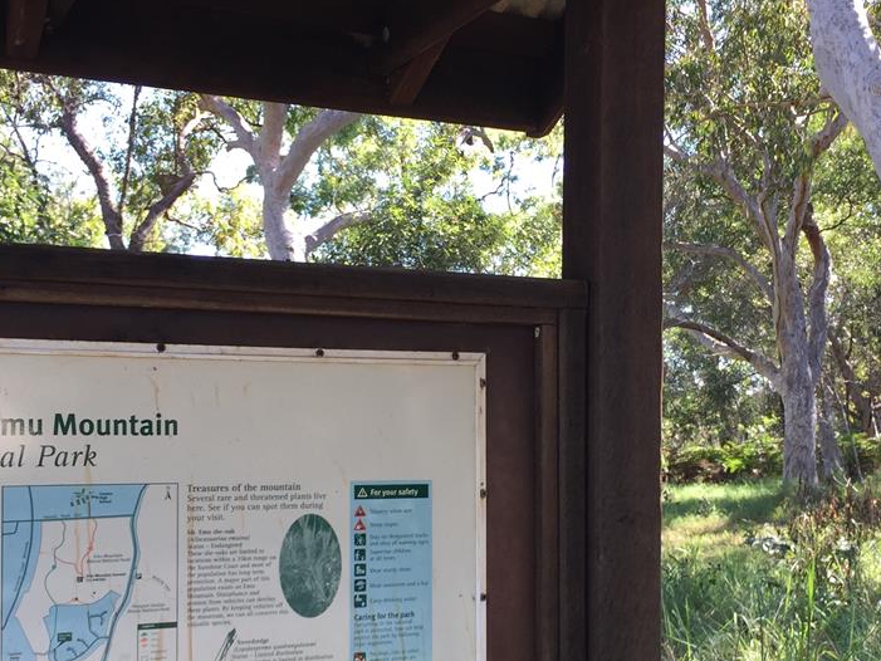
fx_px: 1375
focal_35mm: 54
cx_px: 528
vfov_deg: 26.9
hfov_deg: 35.4
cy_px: 449
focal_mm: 4.15
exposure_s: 1/151
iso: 32
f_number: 2.2
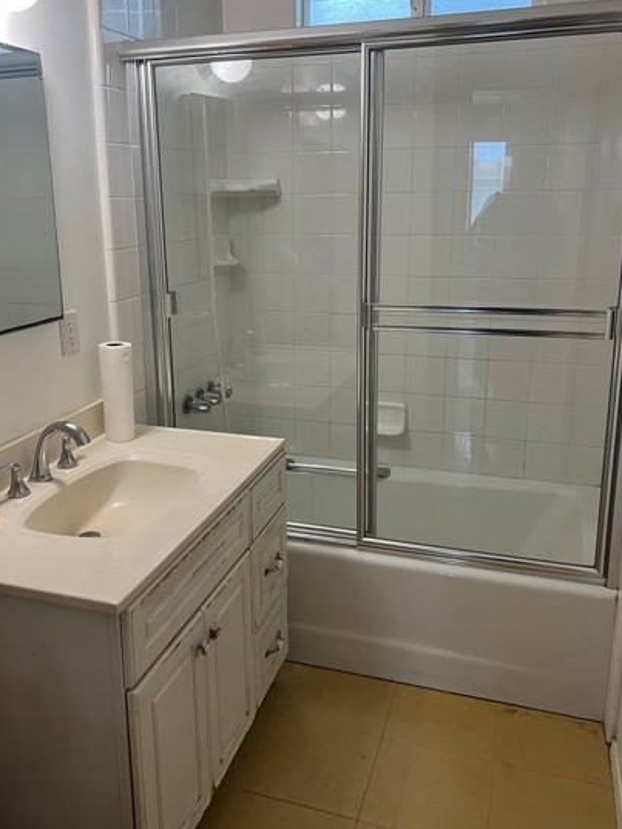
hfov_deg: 45.4
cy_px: 377
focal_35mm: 31
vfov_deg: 58.2
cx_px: 279
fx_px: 742
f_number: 1.5
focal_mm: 5.7
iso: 160
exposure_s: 1/60
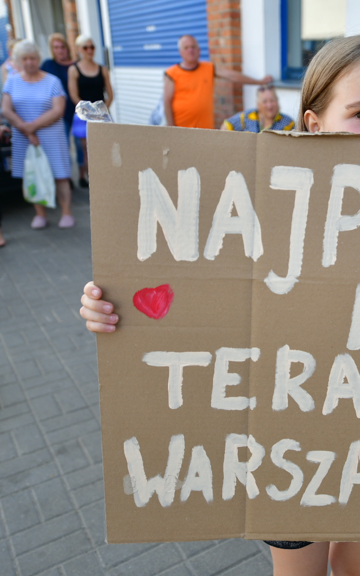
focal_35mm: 37
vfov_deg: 52.8
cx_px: 330
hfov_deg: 32.5
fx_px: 581
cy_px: 288
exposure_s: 1/800
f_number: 2.8
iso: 140
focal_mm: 24
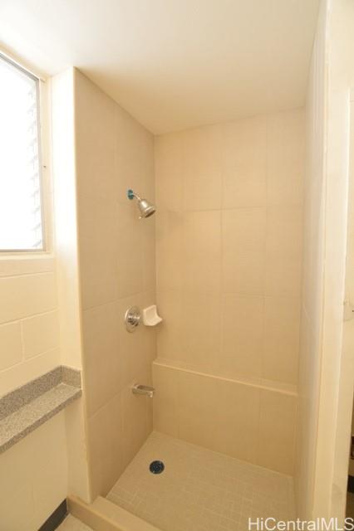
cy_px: 266
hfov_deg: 77.3
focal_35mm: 15
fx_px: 221
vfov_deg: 100.4
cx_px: 177
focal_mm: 10
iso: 400
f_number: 4
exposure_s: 1/60
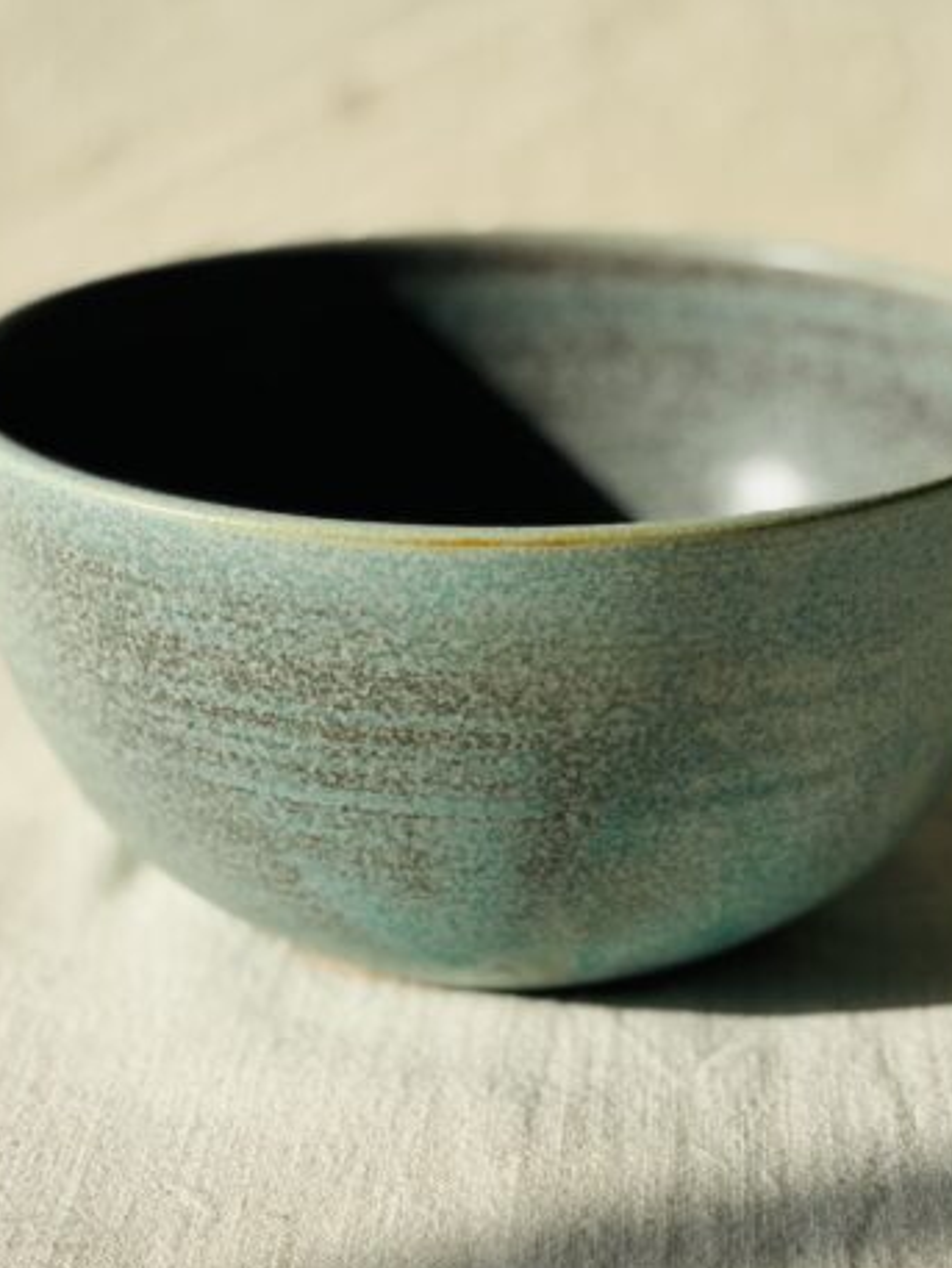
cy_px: 305
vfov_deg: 21.3
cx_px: 533
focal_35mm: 91
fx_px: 3335
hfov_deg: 16.2
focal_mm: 5.96
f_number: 1.6
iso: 40
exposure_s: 1/3534
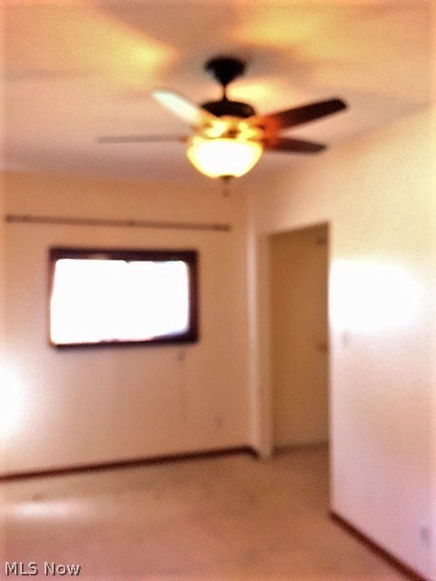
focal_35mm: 29
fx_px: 487
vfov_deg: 61.7
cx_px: 218
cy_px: 290
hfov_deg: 48.2
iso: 250
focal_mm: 4.15
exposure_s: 1/30
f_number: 2.2
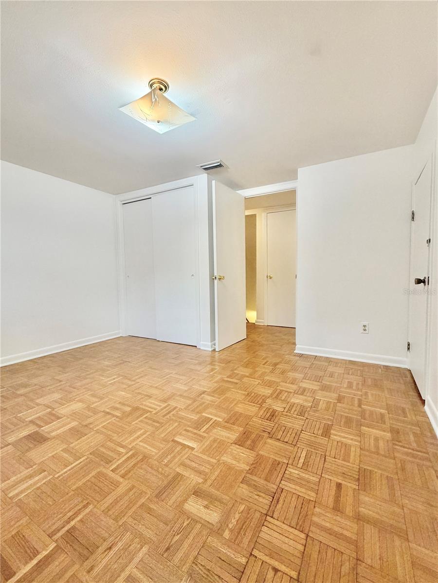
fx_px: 236
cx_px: 219
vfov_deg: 102.1
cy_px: 292
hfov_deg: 85.7
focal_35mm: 14
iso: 250
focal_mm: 2.22
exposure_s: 1/60
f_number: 2.2
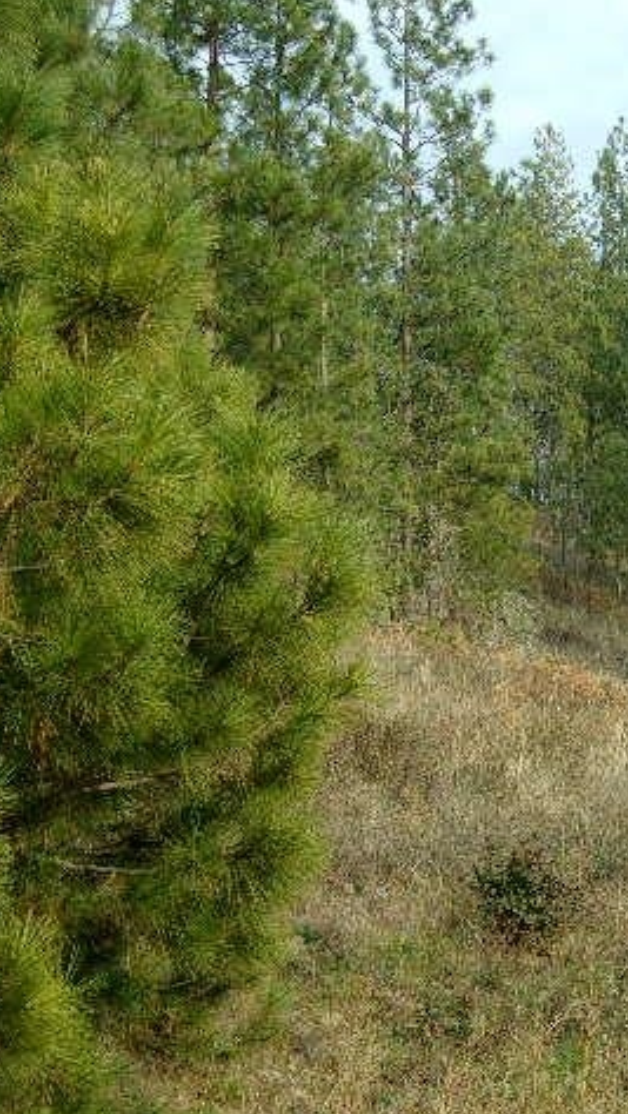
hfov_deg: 11.7
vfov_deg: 20.7
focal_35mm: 103
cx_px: 567
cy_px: 559
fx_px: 3046
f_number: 4.9
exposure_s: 1/170
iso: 80
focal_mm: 12.5
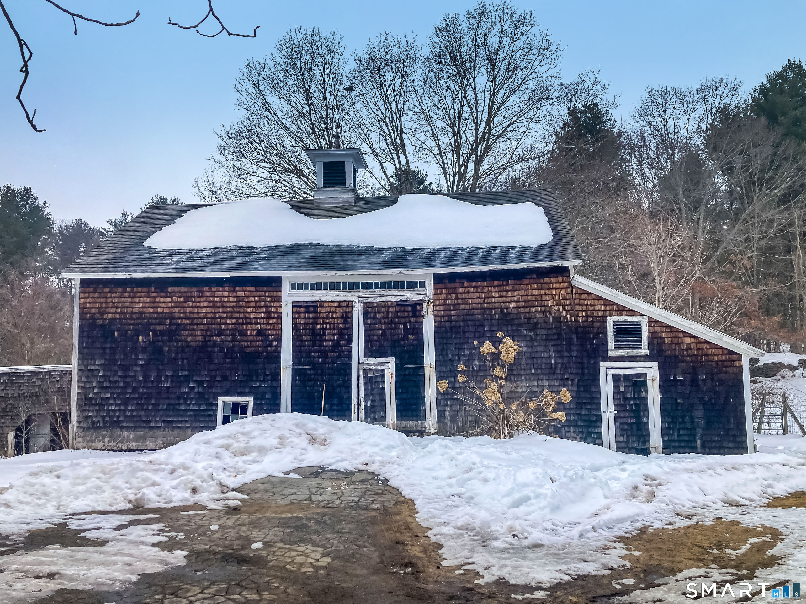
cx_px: 403
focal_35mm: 28
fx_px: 652
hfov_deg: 63.4
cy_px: 302
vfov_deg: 49.7
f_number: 1.8
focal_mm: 3.99
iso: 20
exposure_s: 1/750
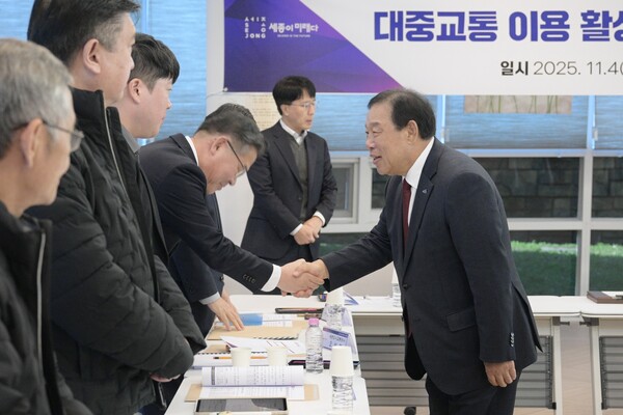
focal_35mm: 48
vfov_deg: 28.1
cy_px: 208
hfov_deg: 41.1
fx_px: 831
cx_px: 312
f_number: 4
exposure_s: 1/200
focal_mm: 48
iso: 3200
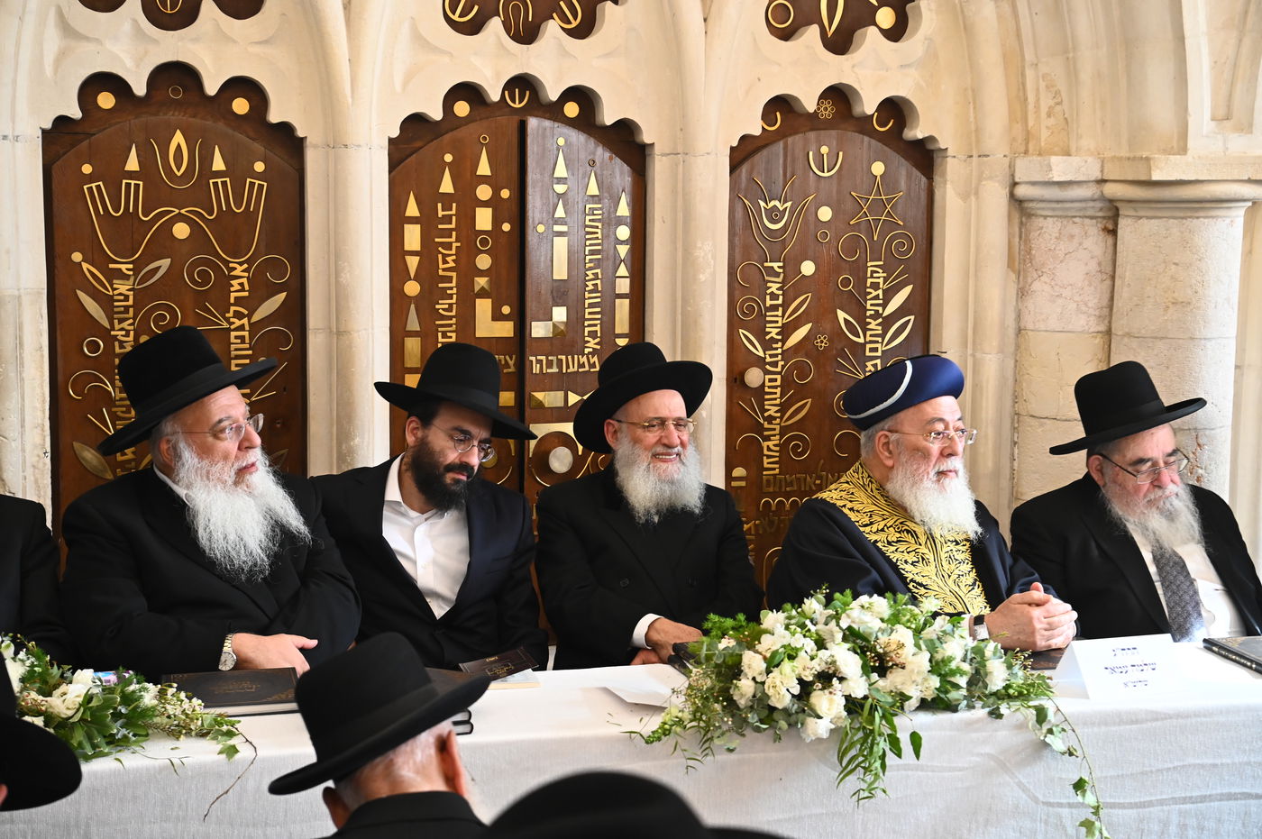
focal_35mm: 56
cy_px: 420
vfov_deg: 24.2
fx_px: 1961
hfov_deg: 35.7
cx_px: 631
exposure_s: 1/160
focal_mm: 56
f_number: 5
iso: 2500
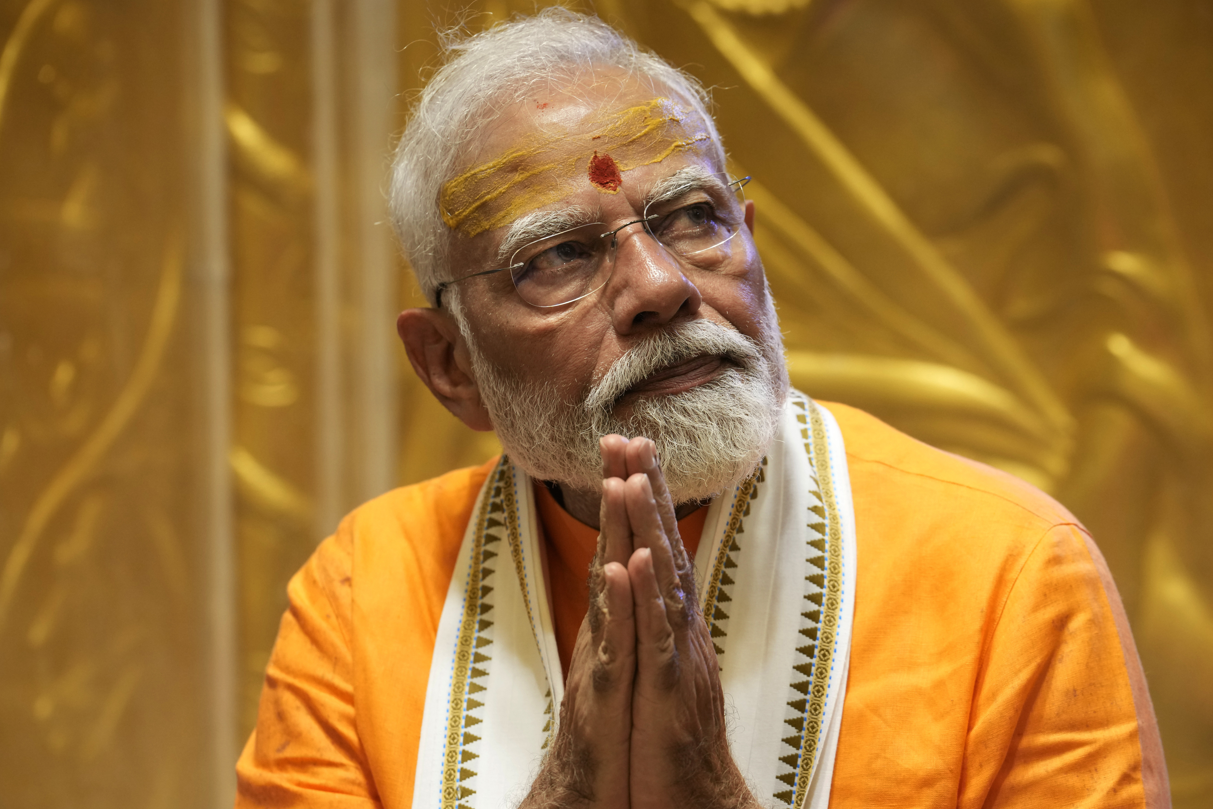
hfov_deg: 9.3
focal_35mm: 221
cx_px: 634
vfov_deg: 6.2
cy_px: 439
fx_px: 7446
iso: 2000
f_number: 5
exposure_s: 1/250
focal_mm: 200
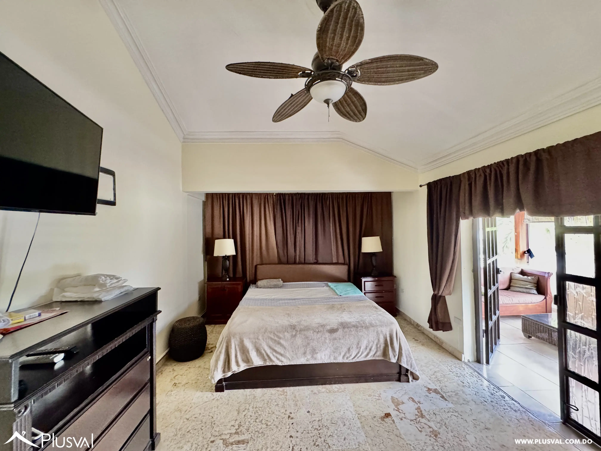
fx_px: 243
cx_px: 300
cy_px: 226
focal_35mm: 14
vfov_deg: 85.7
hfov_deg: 102.1
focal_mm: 2.22
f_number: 2.2
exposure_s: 1/60
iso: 640
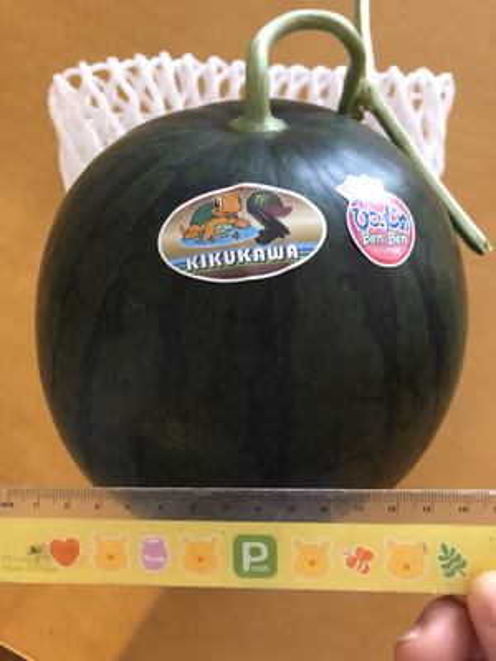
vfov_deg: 63.4
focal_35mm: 28
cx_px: 248
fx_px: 535
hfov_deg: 49.7
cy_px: 330
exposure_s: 1/30
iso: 640
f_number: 1.8
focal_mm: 3.99
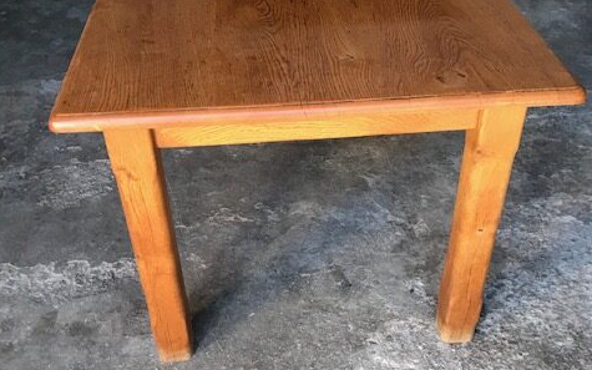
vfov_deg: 32.0
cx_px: 295
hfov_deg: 49.3
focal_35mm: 40
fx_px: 645
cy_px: 202
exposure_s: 1/33
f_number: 1.8
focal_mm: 3.99
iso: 32
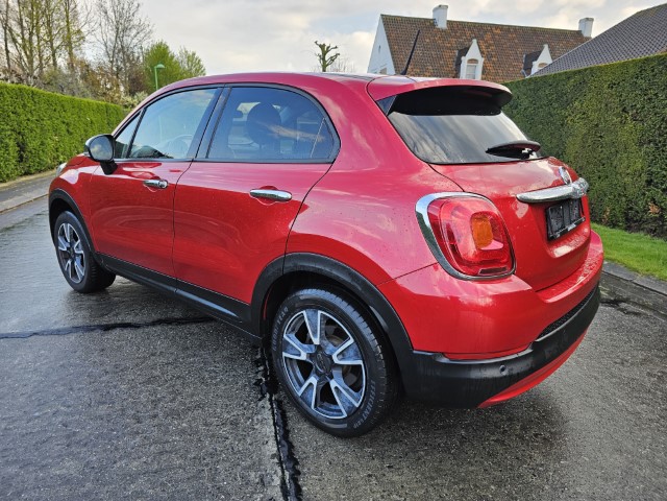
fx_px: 443
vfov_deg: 58.9
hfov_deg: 73.9
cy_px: 250
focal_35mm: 23
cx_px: 334
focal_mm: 6.3
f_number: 1.7
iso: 32
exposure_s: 1/180
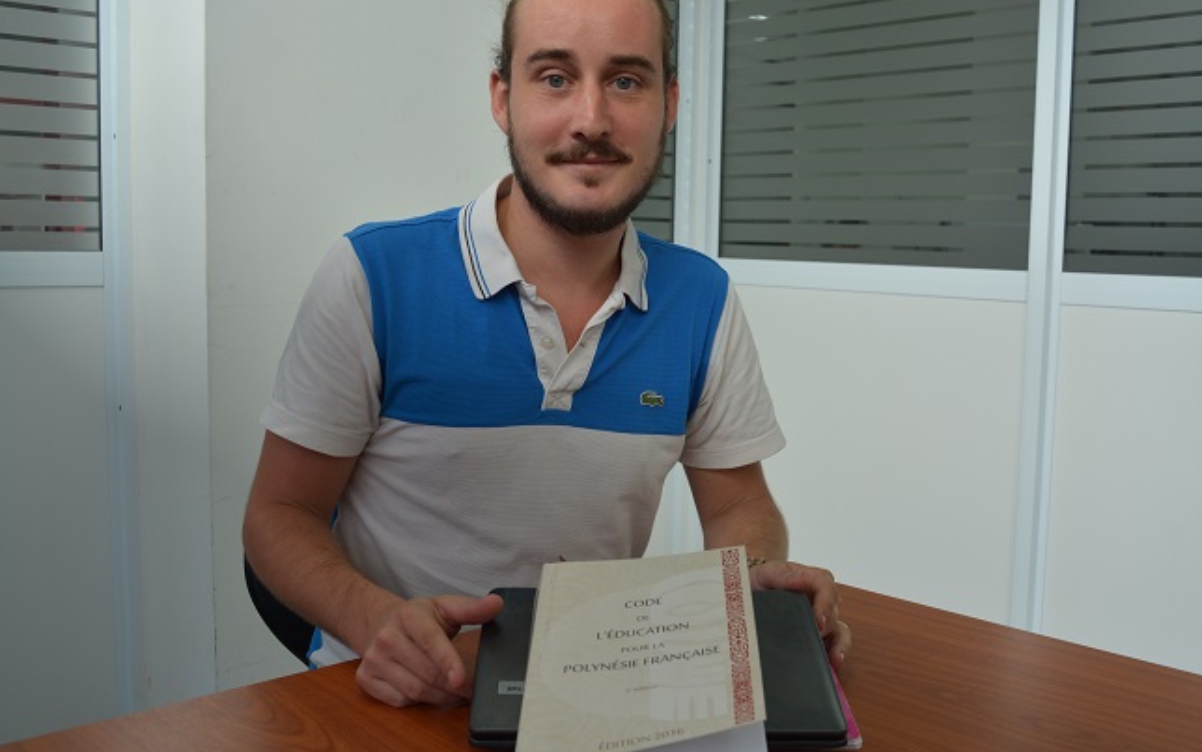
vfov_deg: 34.5
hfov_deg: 52.7
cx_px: 599
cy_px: 365
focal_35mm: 37
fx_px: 1212
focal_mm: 24
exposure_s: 1/125
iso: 250
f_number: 5.6
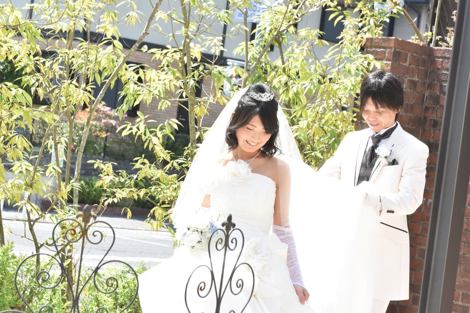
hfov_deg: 19.5
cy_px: 156
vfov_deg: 13.0
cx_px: 235
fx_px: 1371
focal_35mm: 105
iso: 1000
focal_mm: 70
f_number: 8
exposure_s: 1/400
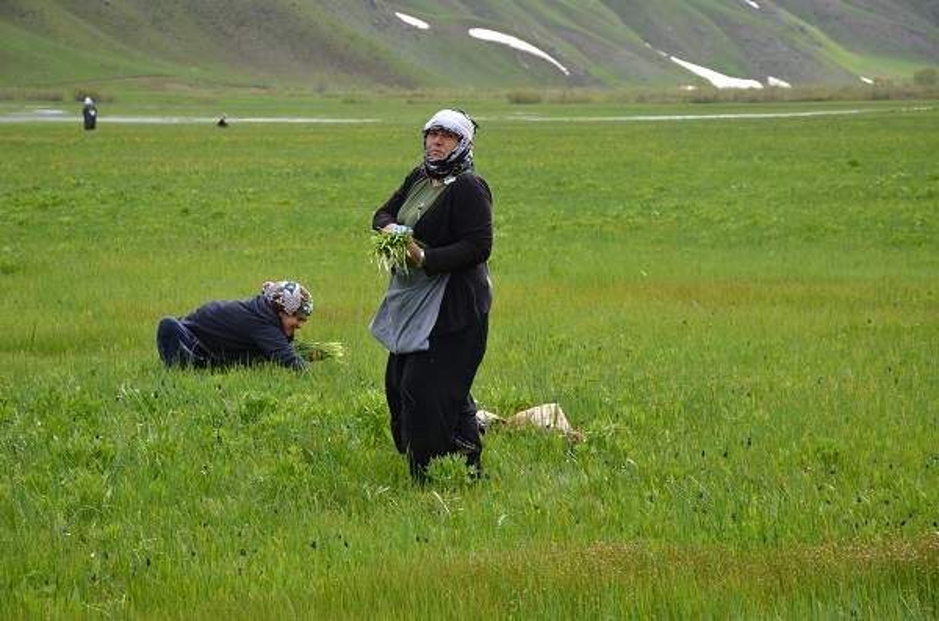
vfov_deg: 10.7
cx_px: 470
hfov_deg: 16.1
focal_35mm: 128
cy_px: 310
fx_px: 3318
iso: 160
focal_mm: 85
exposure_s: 1/250
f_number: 8
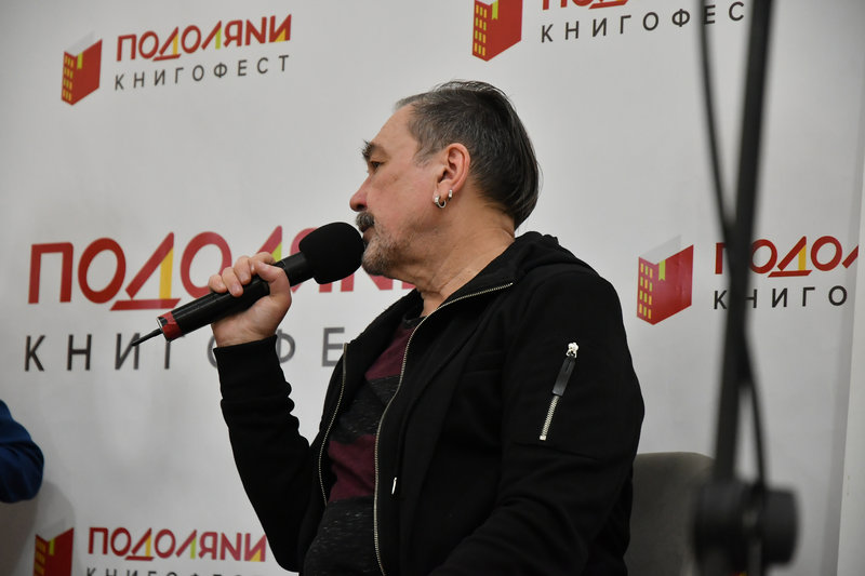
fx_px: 2342
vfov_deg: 14.0
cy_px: 288
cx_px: 432
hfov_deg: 20.9
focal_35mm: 98
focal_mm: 65
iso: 1600
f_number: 4
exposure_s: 1/160
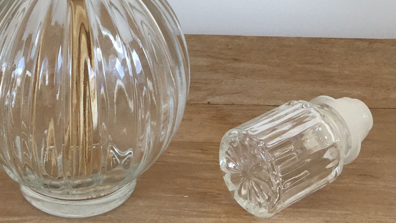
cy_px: -204
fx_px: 871
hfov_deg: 25.4
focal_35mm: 83
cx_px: 109
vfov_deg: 12.9
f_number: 2.2
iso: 40
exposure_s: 1/100
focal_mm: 4.15
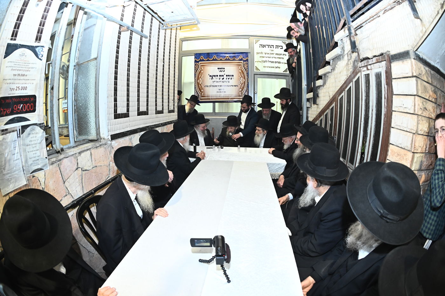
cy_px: 148
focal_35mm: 16
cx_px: 222
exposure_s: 1/200
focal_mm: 16
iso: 2000
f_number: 5.6
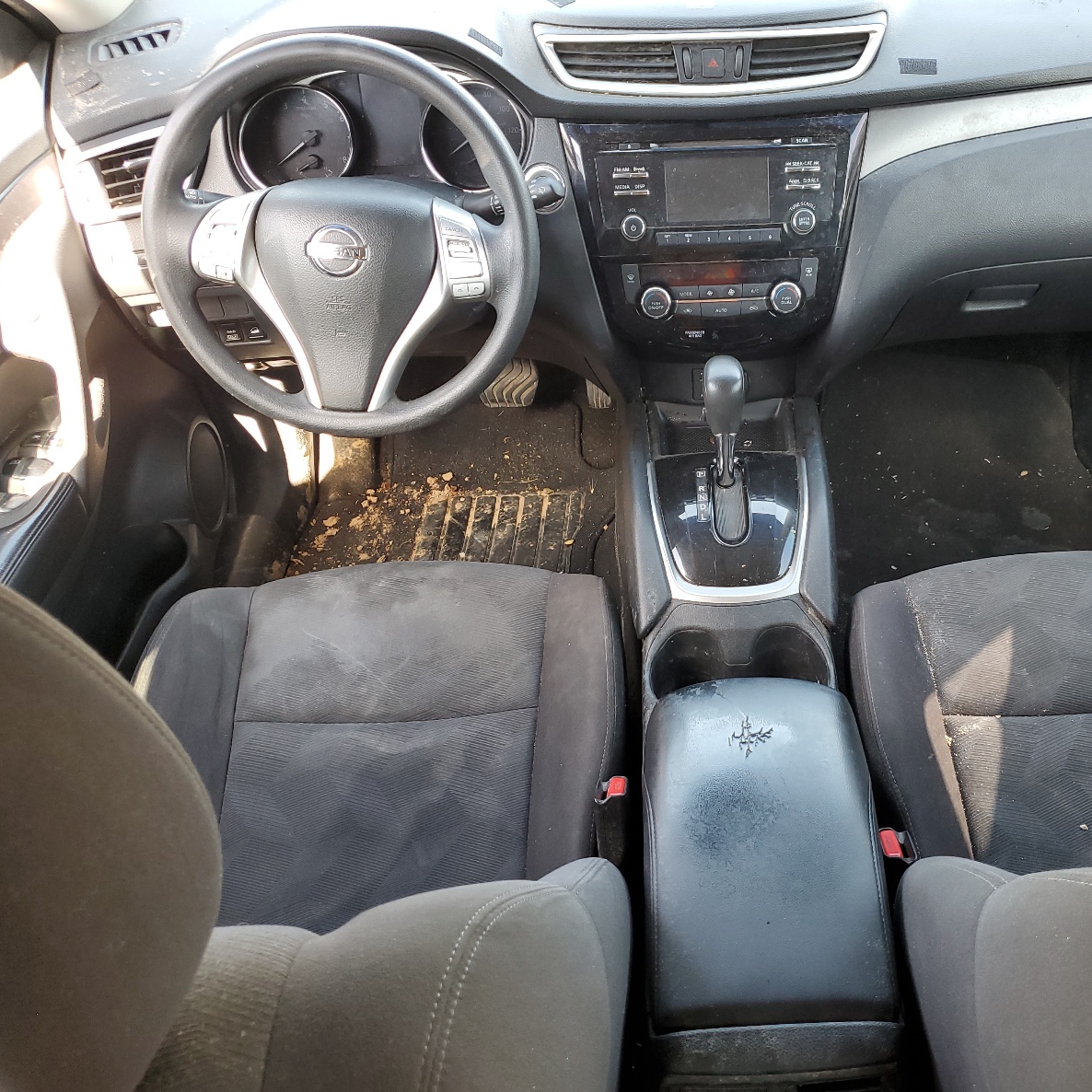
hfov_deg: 51.6
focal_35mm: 31
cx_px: 723
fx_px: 1106
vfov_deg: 52.5
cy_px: 549
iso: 67
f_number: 1.5
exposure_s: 1/60.2
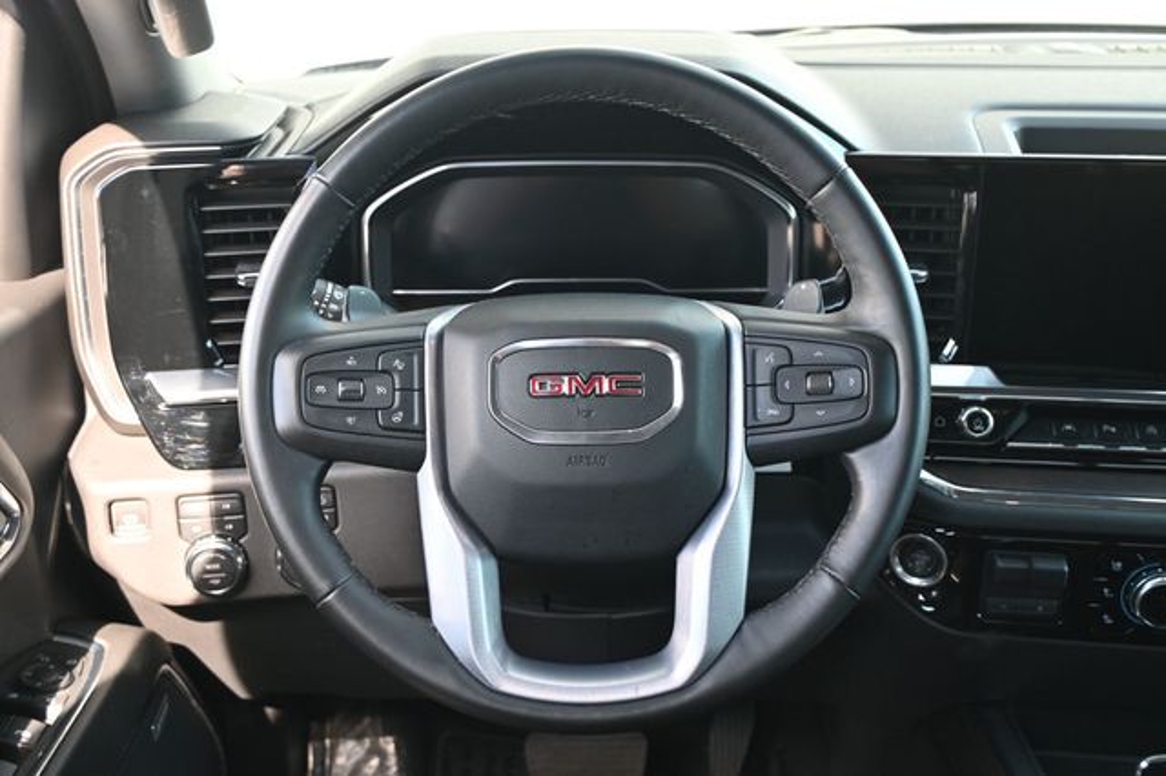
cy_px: 388
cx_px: 583
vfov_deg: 35.5
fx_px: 1214
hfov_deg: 51.3
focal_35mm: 38
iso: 720
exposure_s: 1/125
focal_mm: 25
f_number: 4.2
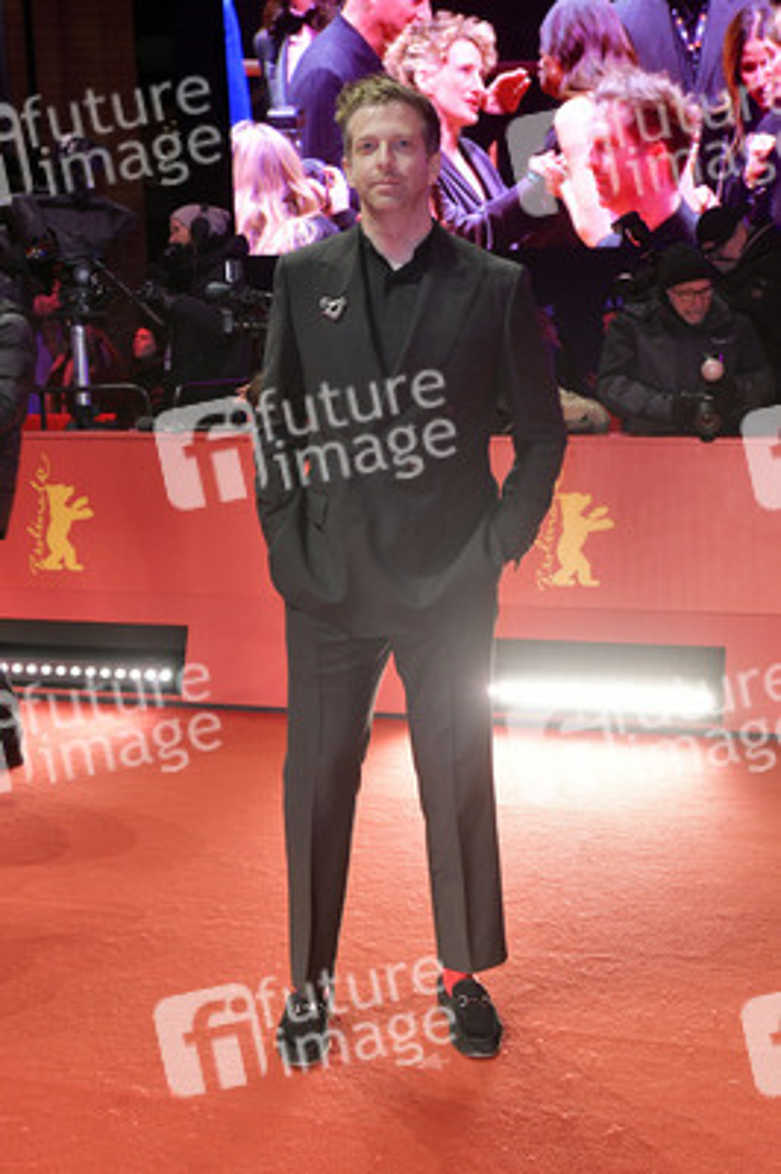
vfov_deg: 46.4
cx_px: 390
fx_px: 1369
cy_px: 587
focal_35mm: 42
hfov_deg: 31.8
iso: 2000
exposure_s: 1/250
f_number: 6.3
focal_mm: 42
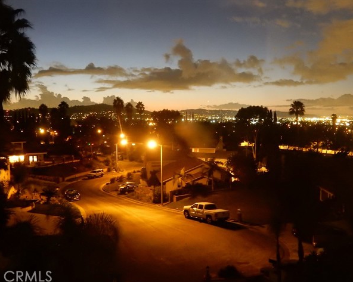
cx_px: 179
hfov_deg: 48.0
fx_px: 397
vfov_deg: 39.1
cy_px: 142
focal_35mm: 38
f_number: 4
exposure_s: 1
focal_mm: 6.4
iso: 1600
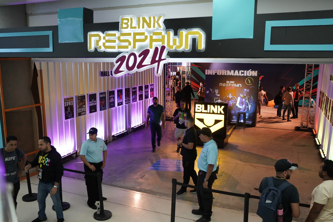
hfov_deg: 58.7
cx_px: 166
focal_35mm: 32
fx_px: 296
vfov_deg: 41.1
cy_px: 111
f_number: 3.2
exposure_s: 1/320
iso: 5000
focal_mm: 32
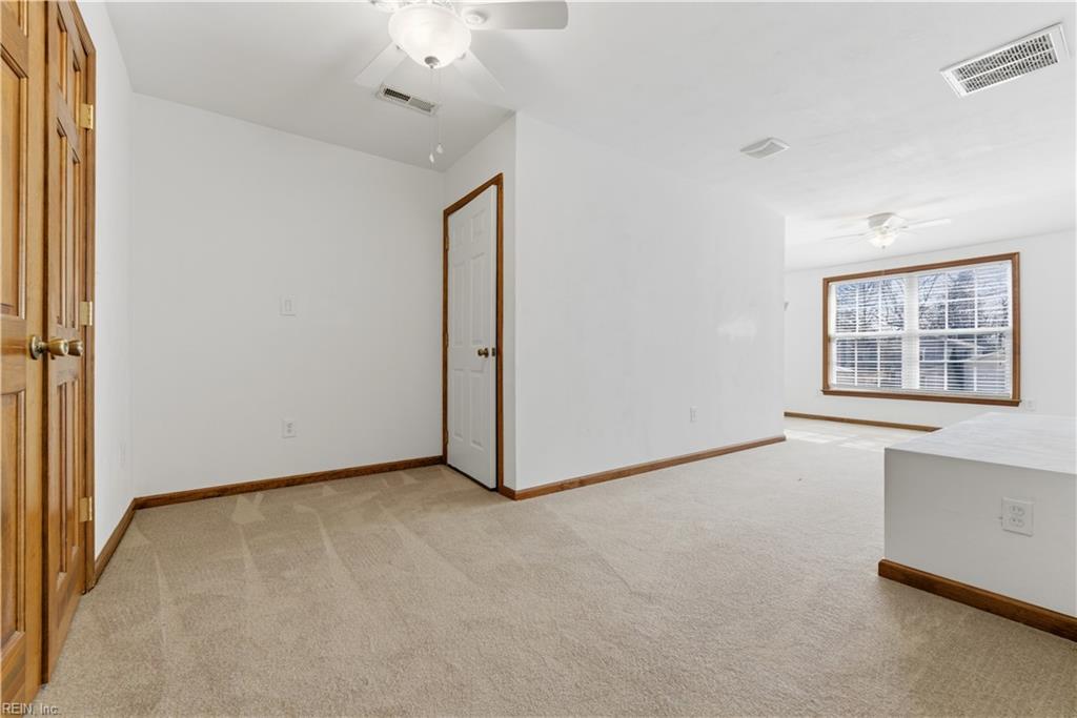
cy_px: 359
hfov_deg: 104.2
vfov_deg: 81.2
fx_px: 419
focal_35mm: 14
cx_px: 538
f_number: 9
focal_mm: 14
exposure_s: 1/30
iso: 125
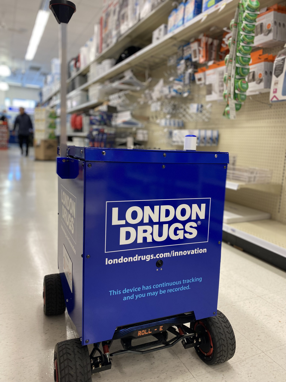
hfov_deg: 53.1
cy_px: 191
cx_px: 143
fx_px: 286
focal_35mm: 26
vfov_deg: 67.3
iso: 100
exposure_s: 1/60
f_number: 1.8
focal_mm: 4.25
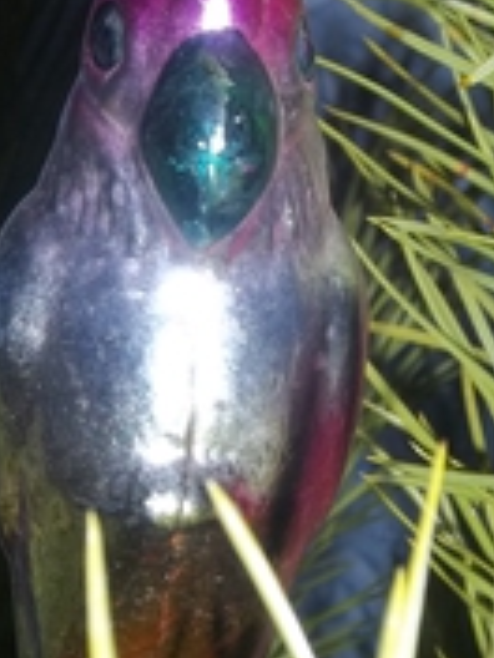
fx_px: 2816
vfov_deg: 13.3
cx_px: 225
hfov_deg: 10.0
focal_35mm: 148
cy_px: 213
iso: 64
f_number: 5.34
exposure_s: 1/40
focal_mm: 10.42
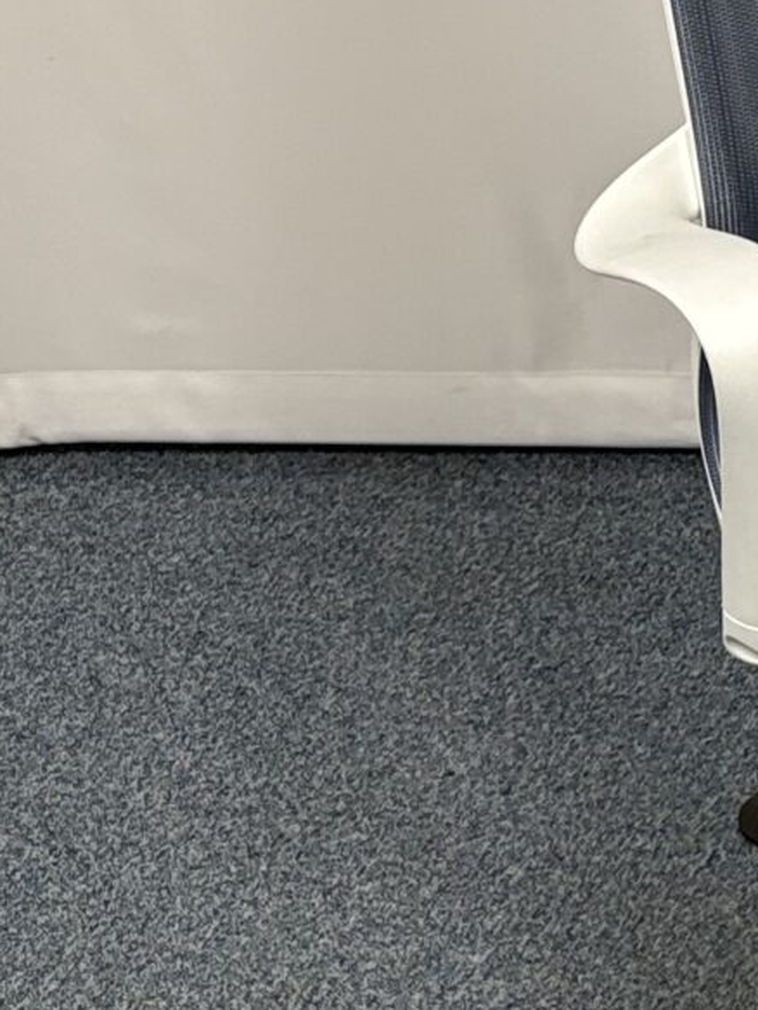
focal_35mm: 114
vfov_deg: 16.7
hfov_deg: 11.6
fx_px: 3328
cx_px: 1545
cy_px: -100
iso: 100
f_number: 1.6
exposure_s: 1/100
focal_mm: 5.96
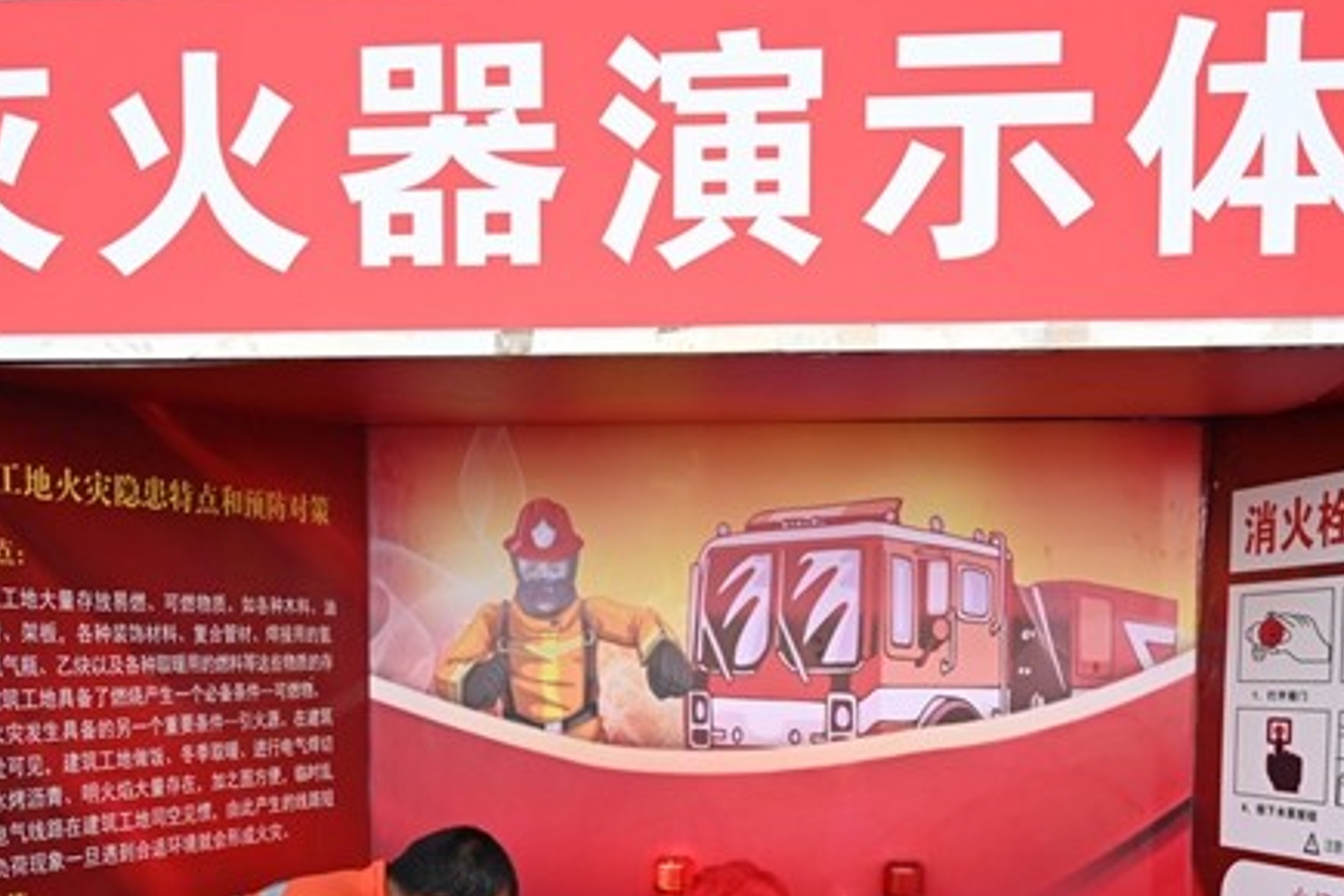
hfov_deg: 42.7
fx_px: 1717
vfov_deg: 28.1
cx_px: 723
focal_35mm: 46
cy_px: 806
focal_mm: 25
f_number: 4.5
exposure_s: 1/250
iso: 200
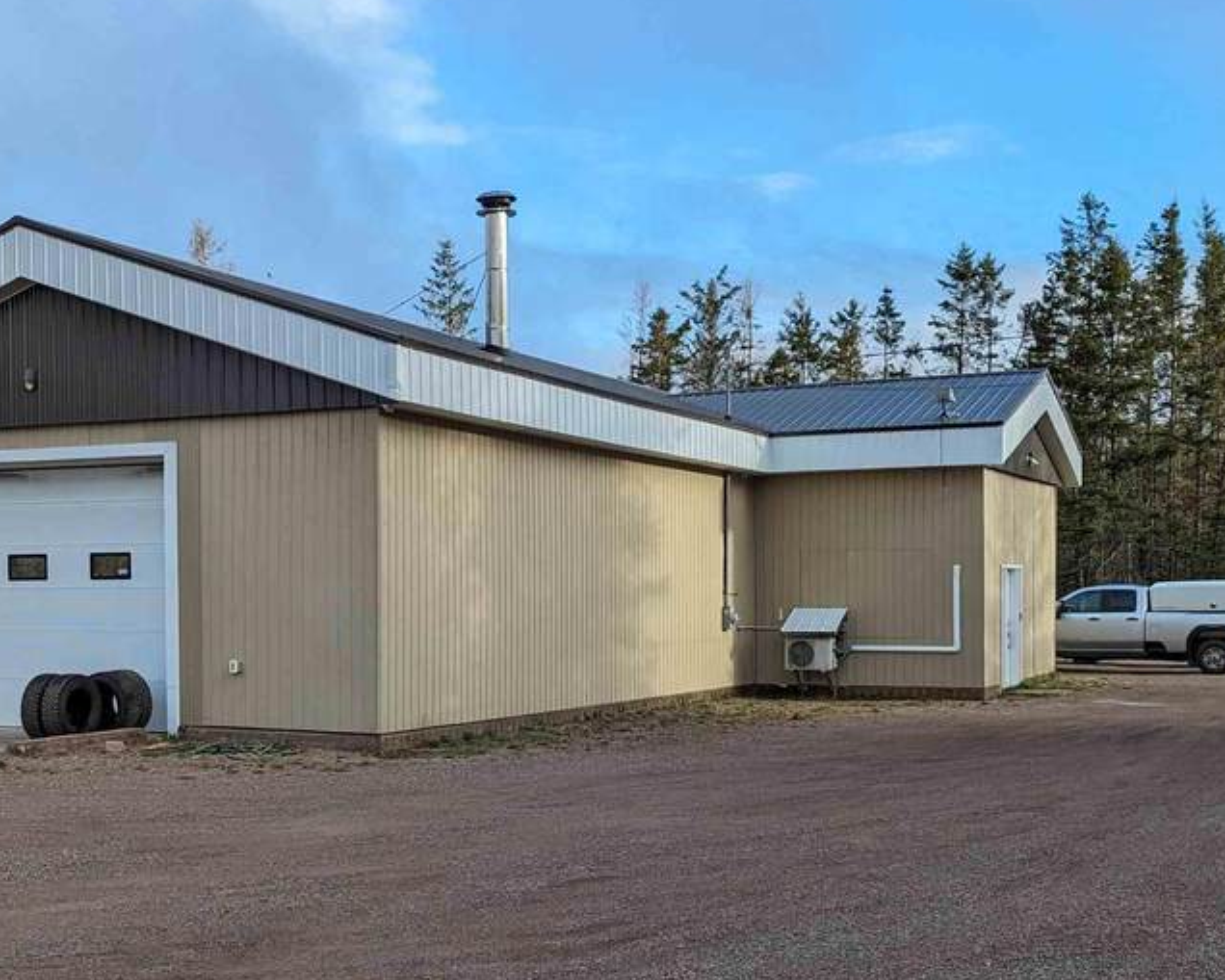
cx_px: 594
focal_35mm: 47
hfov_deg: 39.5
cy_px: 649
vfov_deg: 31.9
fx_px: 1704
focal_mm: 6.81
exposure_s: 1/858
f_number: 1.85
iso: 45
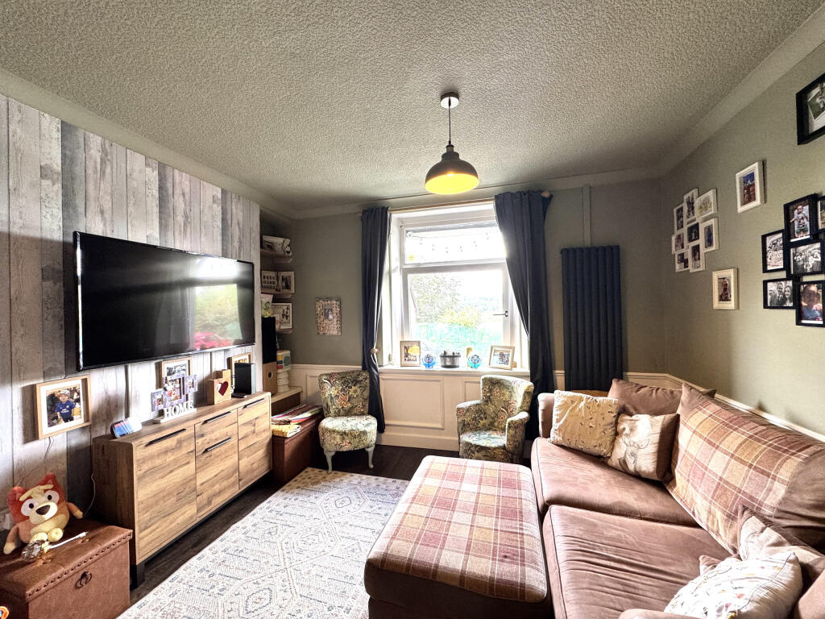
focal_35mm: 14
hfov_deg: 102.1
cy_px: 310
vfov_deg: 85.7
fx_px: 334
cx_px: 412
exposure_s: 1/99
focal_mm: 2.22
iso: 160
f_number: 2.2
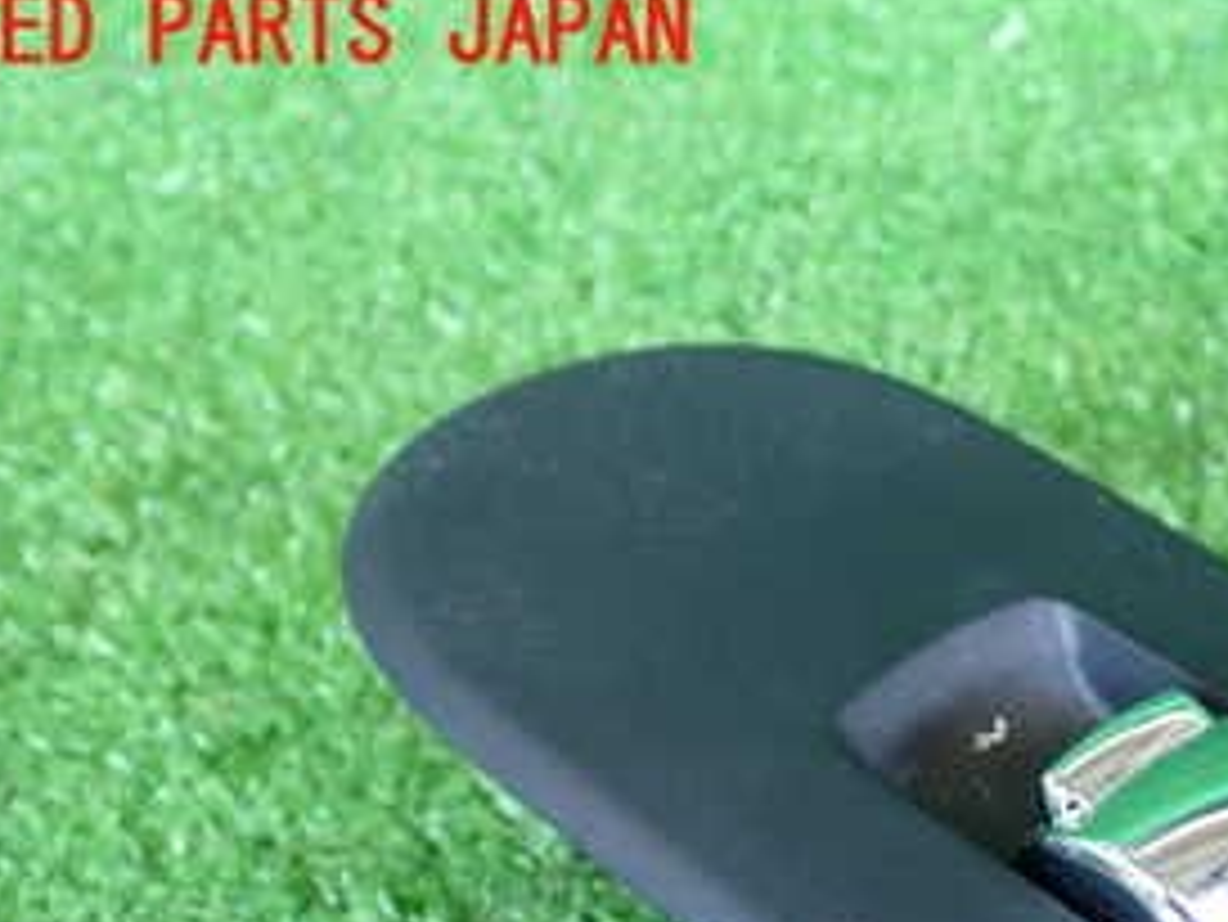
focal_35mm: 66
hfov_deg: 27.7
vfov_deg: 21.3
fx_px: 2342
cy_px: 989
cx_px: 1224
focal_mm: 5.4
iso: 200
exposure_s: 1/30
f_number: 2.3
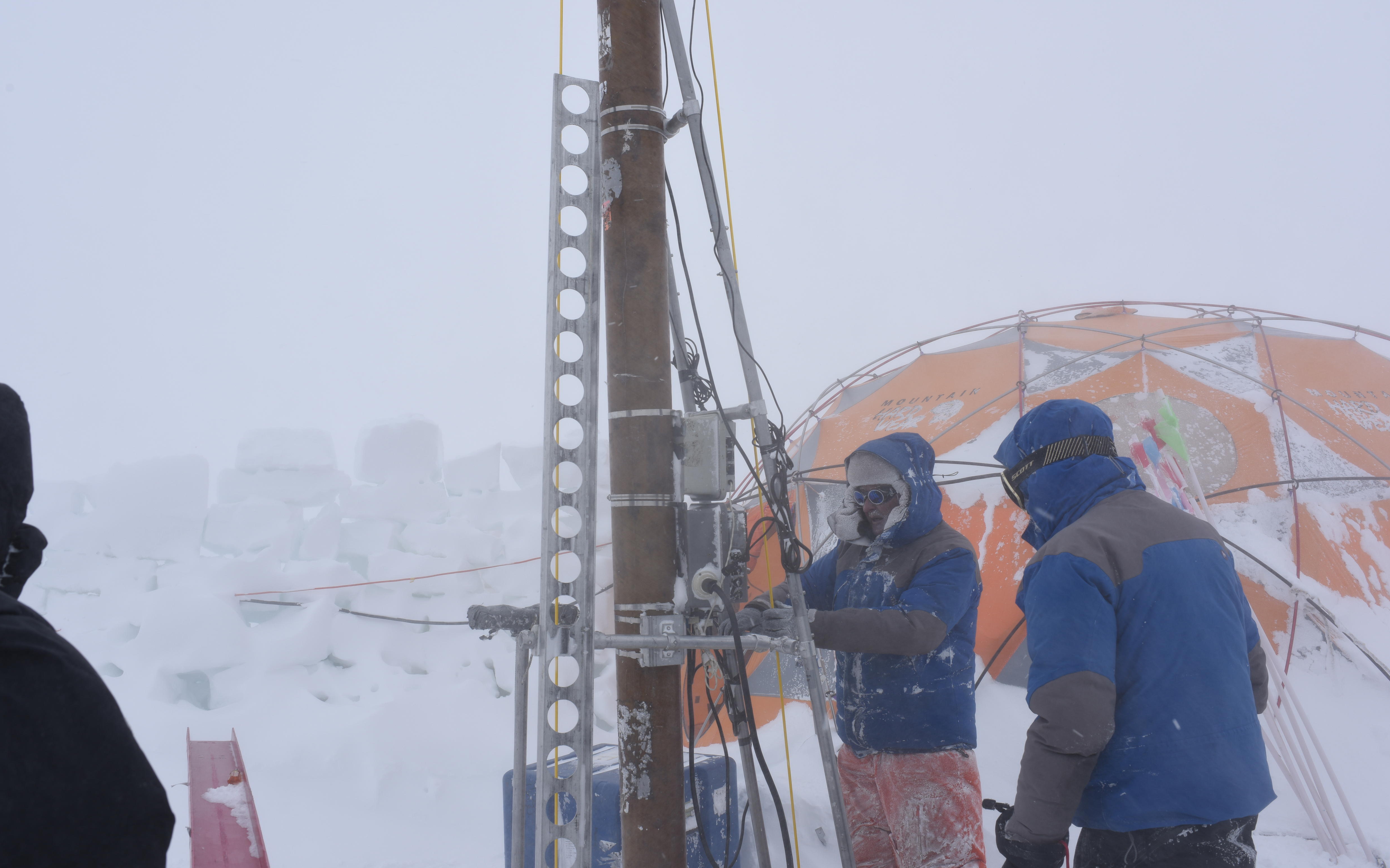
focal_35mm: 36
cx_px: 690
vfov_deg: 35.3
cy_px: 449
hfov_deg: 54.0
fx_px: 1364
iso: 100
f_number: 11
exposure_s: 1/500
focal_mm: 35
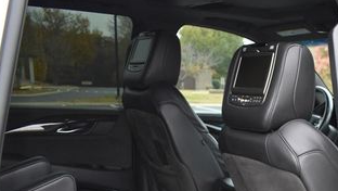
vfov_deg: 19.6
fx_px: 520
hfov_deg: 33.8
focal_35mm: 58
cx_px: 314
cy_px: 228
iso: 800
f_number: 4.5
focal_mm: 18
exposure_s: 1/200
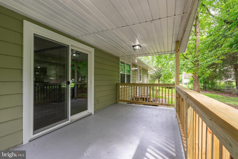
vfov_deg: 73.7
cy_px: 80
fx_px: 106
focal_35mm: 16
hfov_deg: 96.7
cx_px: 119
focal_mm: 16
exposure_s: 1/30
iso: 200
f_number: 8
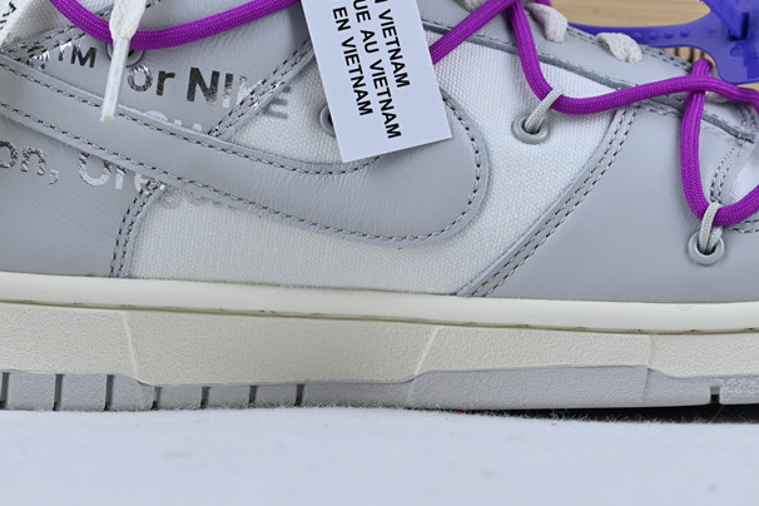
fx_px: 2034
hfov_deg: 21.1
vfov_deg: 14.1
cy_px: 139
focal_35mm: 96
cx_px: 423
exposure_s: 1/80
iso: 100
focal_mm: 32.5
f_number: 5
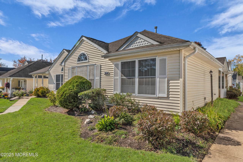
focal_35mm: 22
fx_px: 151
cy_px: 81
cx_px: 122
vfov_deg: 56.4
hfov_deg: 77.6
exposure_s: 1/100
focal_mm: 22.4
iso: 100
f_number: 13
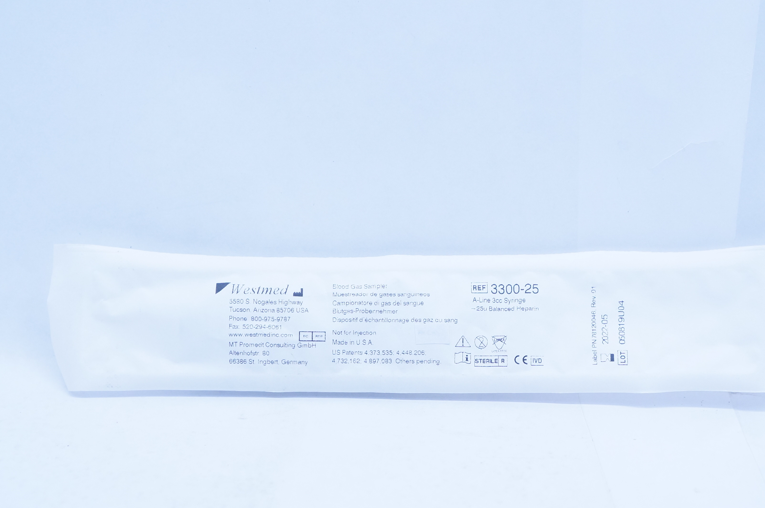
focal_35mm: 69
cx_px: 409
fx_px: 1465
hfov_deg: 29.3
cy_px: 323
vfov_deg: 19.7
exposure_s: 1/200
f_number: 5
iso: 800
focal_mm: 30
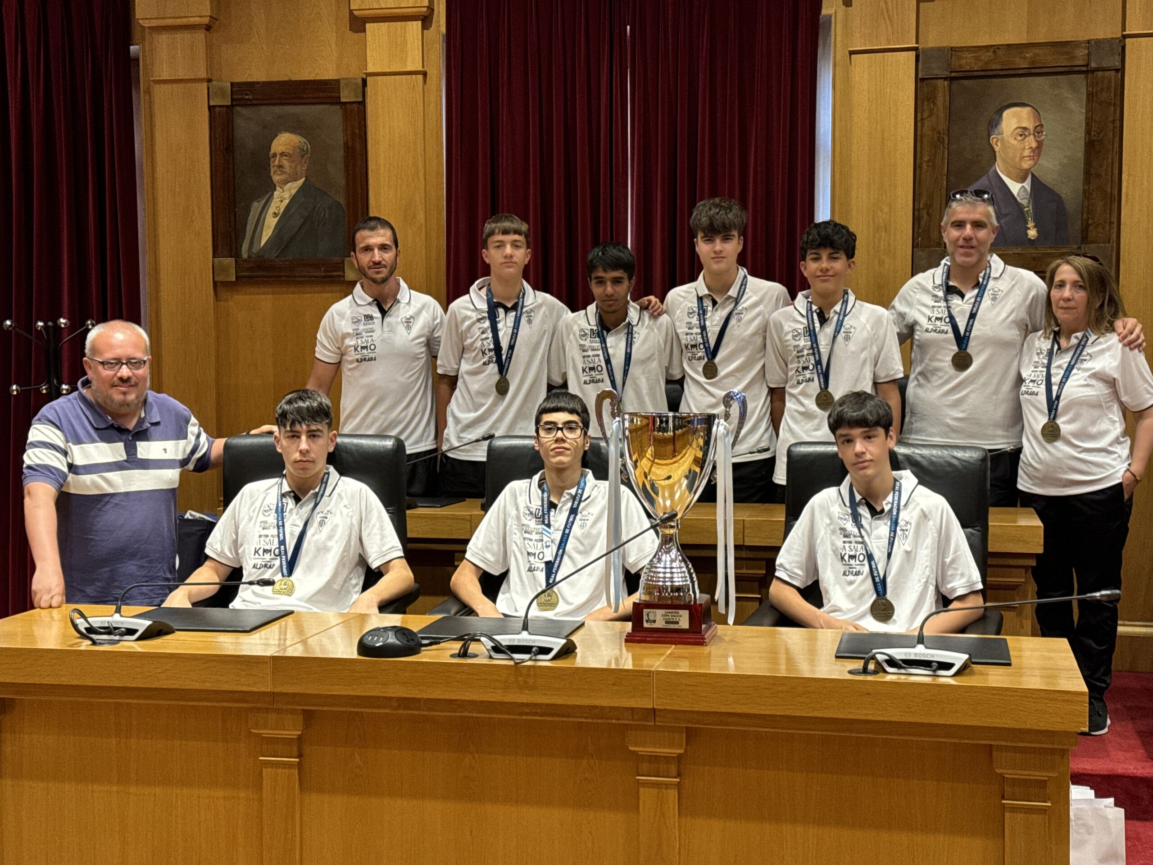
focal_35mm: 48
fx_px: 1599
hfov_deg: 39.7
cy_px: 432
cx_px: 576
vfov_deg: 30.3
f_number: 1.78
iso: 250
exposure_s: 1/53
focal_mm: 6.76
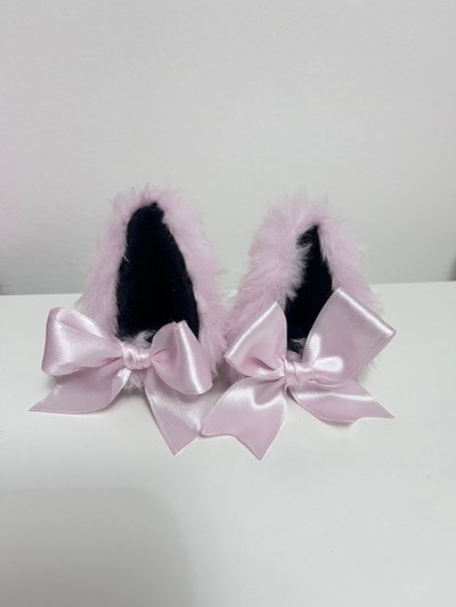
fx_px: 456
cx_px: 228
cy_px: 304
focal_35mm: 26
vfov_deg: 67.3
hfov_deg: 53.1
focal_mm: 5.1
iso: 500
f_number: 1.6
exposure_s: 1/33
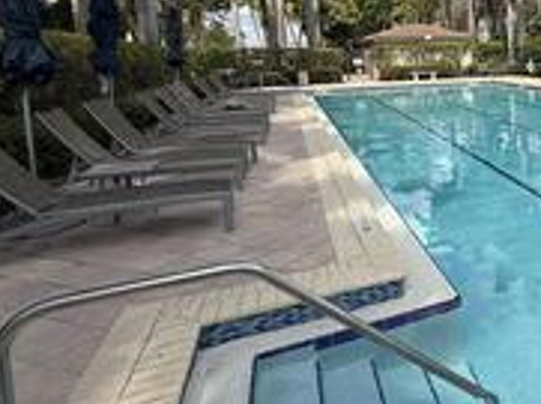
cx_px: 565
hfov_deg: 46.6
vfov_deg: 43.8
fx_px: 484
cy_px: 102
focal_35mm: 31
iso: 50
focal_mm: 2.22
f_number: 2.2
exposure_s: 1/1795
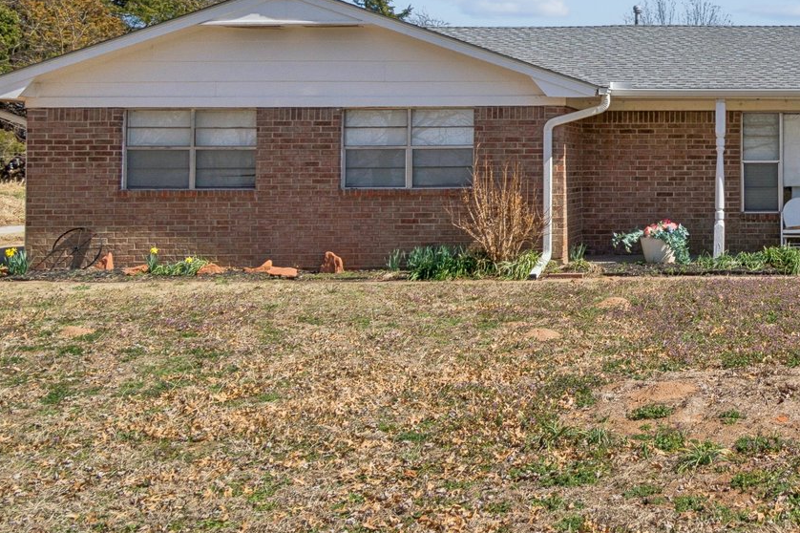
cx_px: 823
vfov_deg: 29.8
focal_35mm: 44
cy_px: 107
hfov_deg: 38.8
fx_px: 977
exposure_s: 1/500
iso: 100
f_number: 9
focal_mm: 12
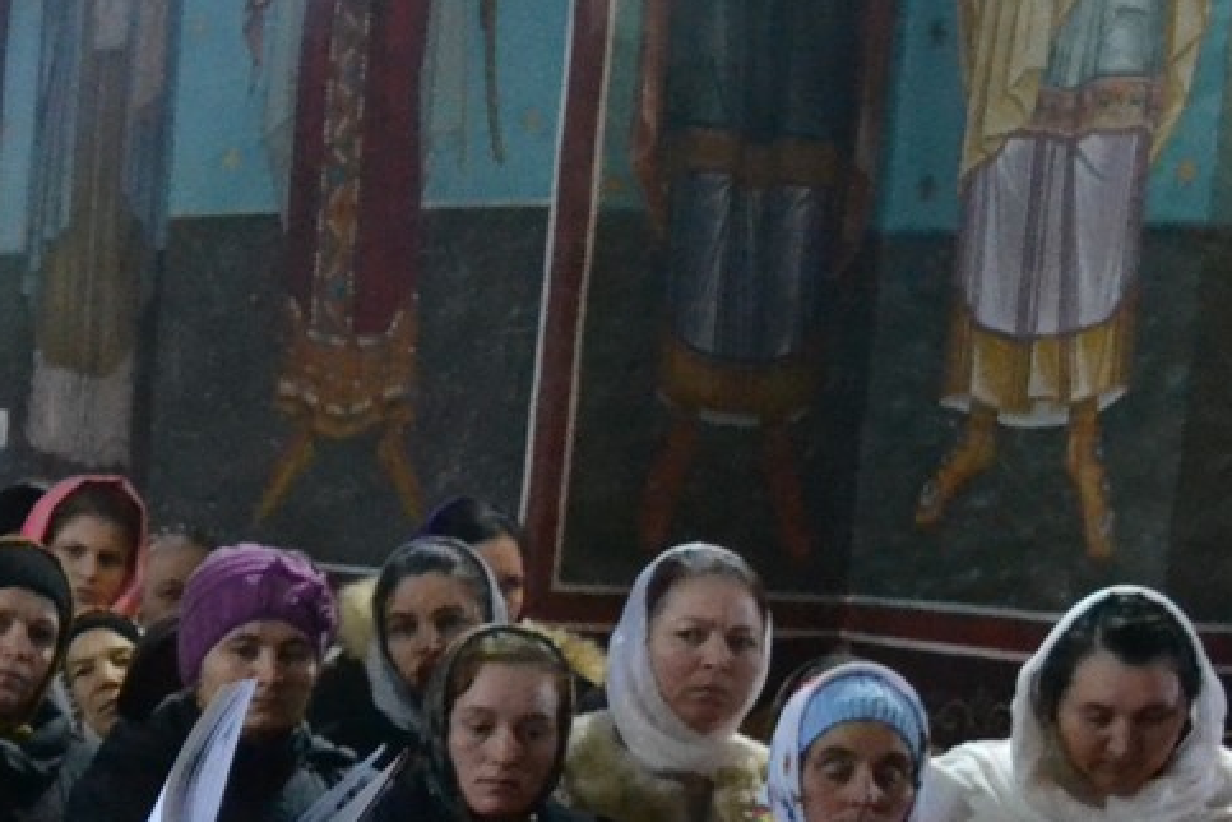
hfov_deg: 15.2
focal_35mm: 119
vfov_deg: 11.2
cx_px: -888
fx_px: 4072
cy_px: 1082
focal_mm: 20
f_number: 3.5
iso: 3200
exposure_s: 1/60
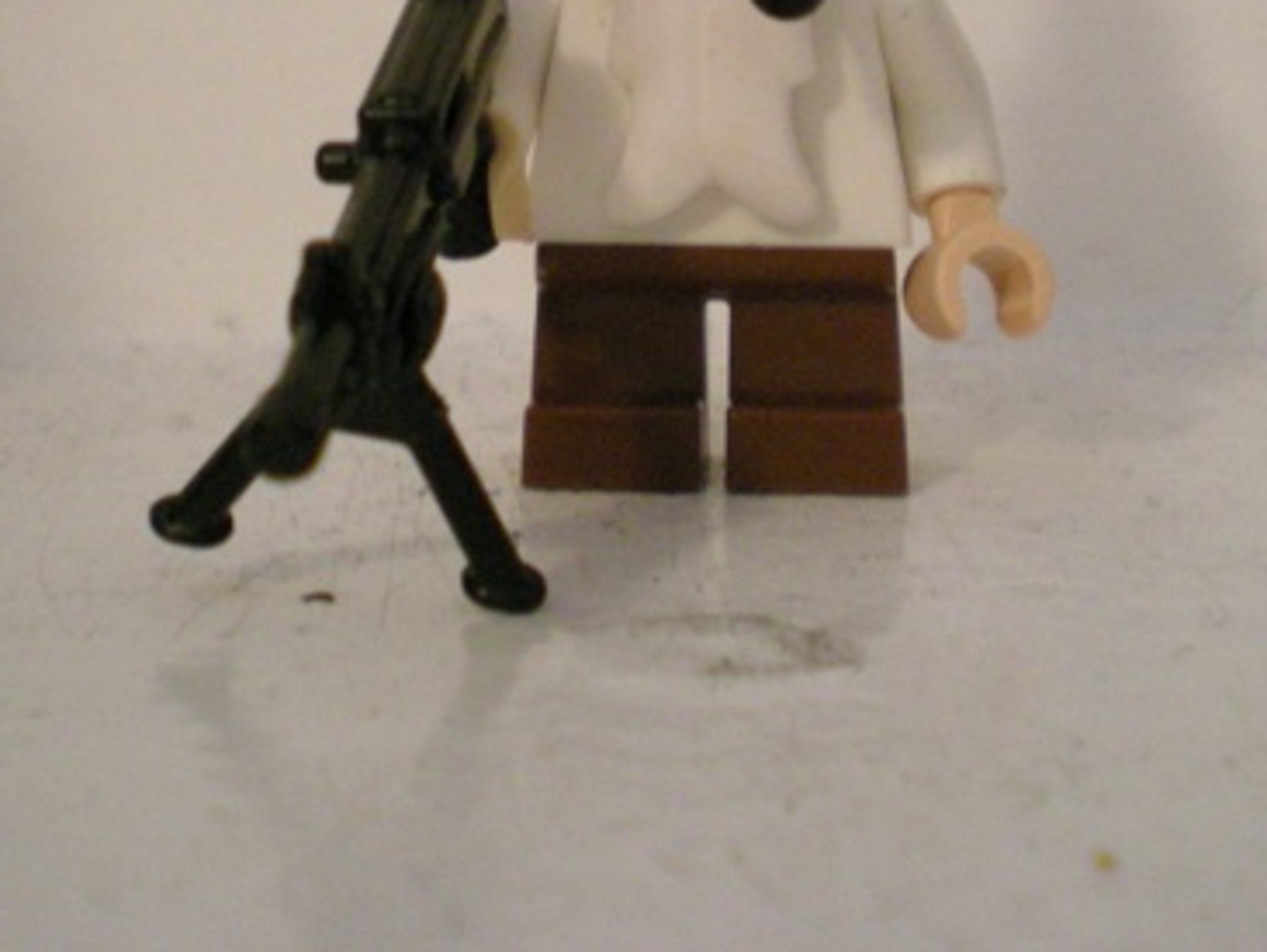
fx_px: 3040
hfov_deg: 23.5
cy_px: -73
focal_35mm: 83
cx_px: 630
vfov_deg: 17.3
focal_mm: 6.3
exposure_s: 1/8
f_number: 3.1
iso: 368
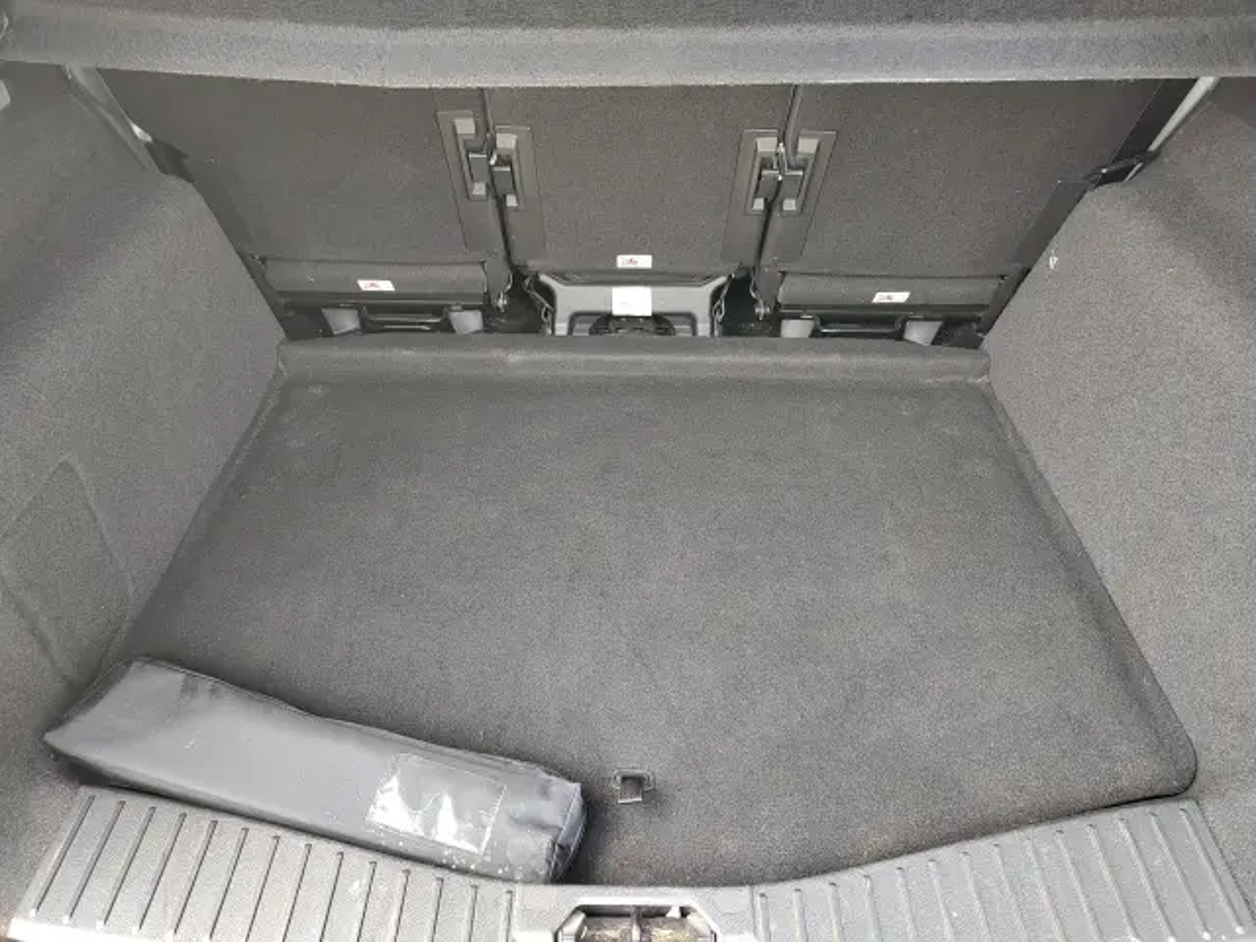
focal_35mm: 23
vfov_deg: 58.9
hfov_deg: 73.9
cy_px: 471
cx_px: 628
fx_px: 835
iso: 233
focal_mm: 5.56
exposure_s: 1/50
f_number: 1.8
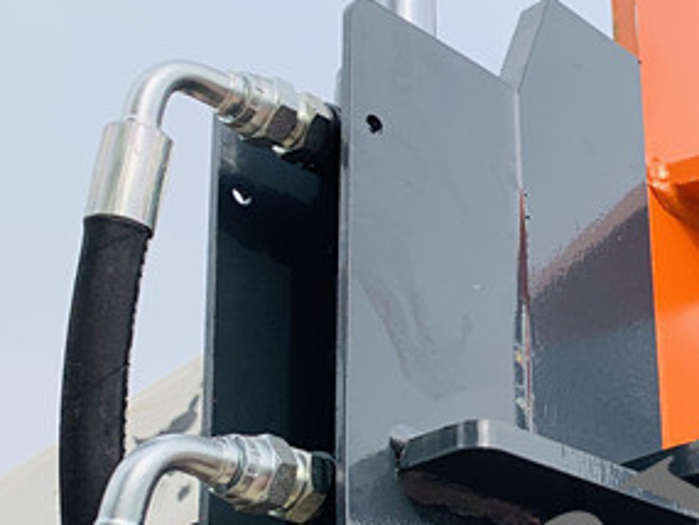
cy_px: 427
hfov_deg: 24.3
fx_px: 1475
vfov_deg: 19.9
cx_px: 827
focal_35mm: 73
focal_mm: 4.25
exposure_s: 1/1490
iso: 25
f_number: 1.8
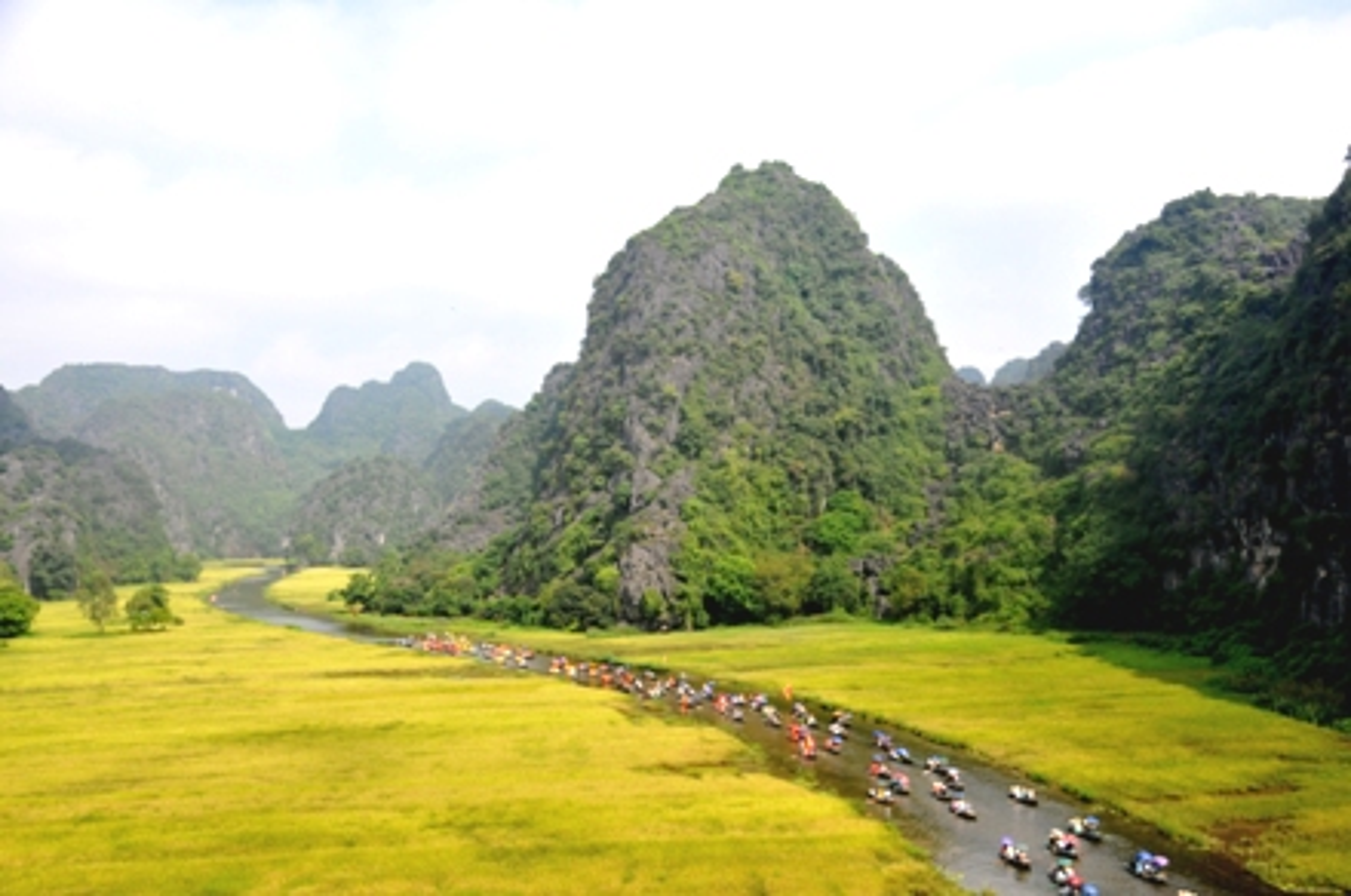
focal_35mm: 36
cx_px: 676
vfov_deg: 36.8
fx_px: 1349
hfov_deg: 53.2
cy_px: 448
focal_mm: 24
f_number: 6.3
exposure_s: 1/1250
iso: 800
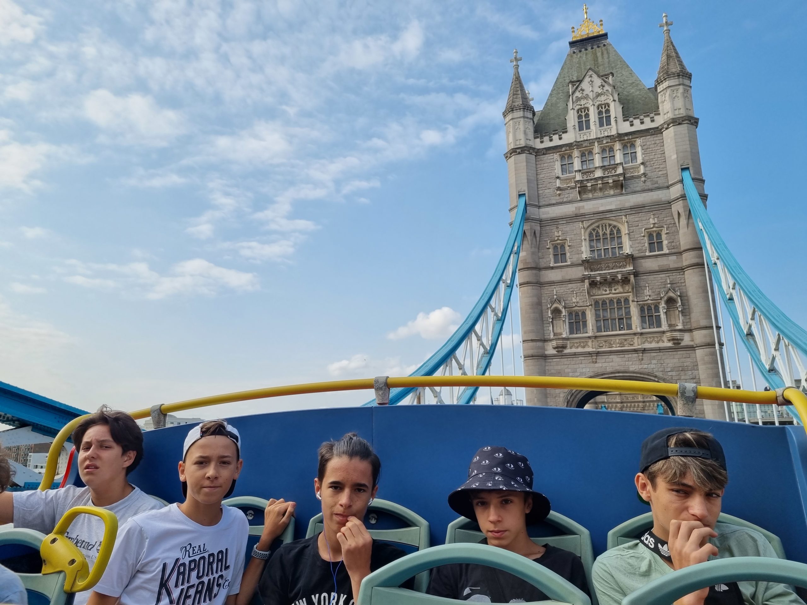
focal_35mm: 26
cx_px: 404
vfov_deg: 53.1
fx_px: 606
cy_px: 302
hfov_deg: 67.3
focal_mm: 5.4
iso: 50
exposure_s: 1/2600
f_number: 1.8
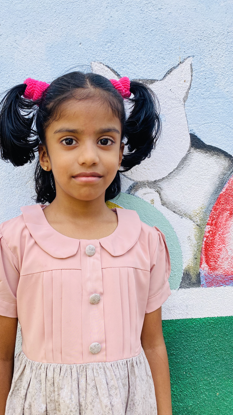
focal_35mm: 29
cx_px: 78
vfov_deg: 66.1
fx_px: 319
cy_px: 212
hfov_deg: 39.7
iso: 32
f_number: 1.8
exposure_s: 1/339
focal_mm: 4.25
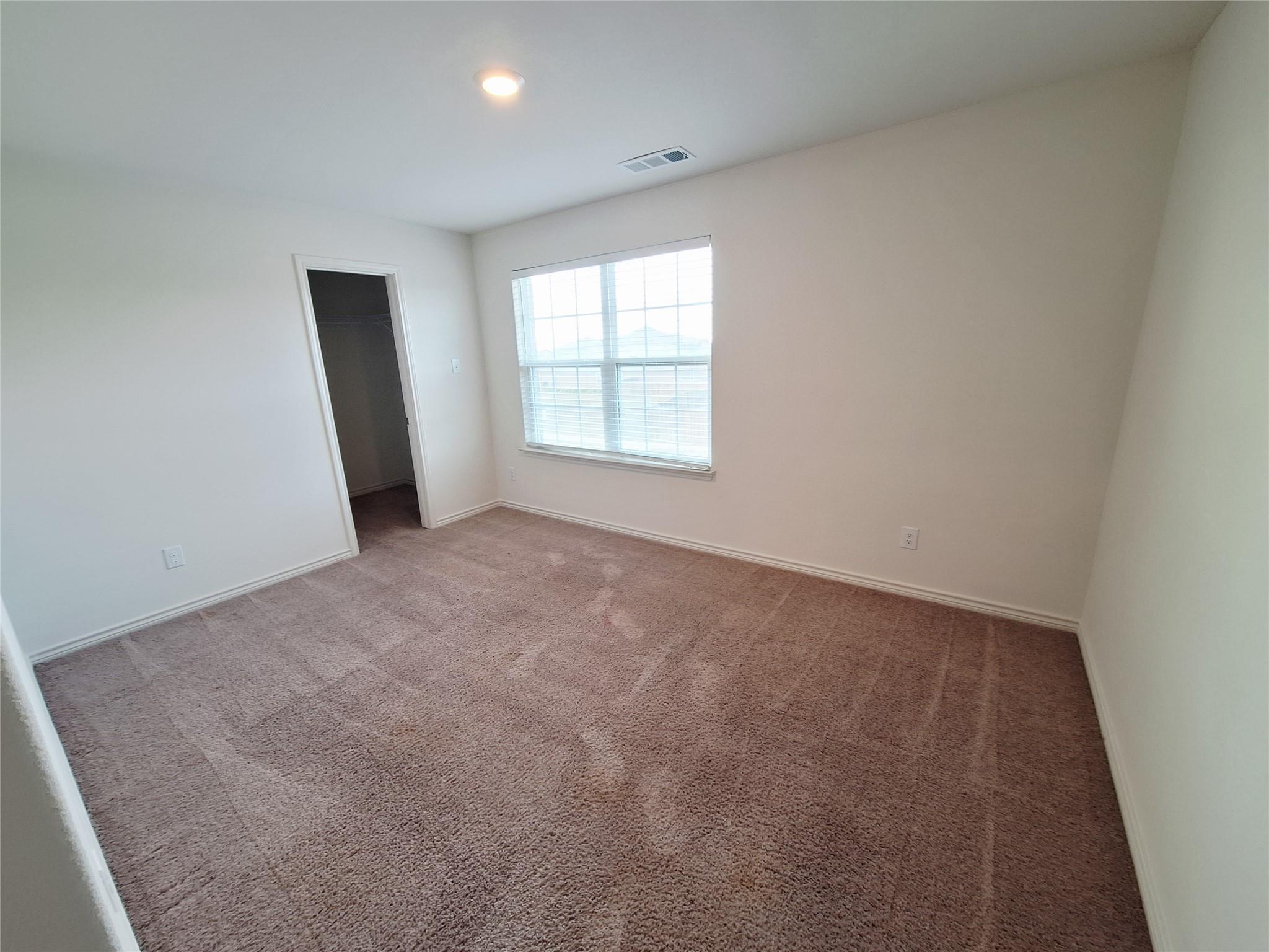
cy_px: 476
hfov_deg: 106.2
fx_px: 477
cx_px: 634
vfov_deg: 89.9
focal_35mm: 13
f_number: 2.2
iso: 50
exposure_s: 1/40
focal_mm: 1.74
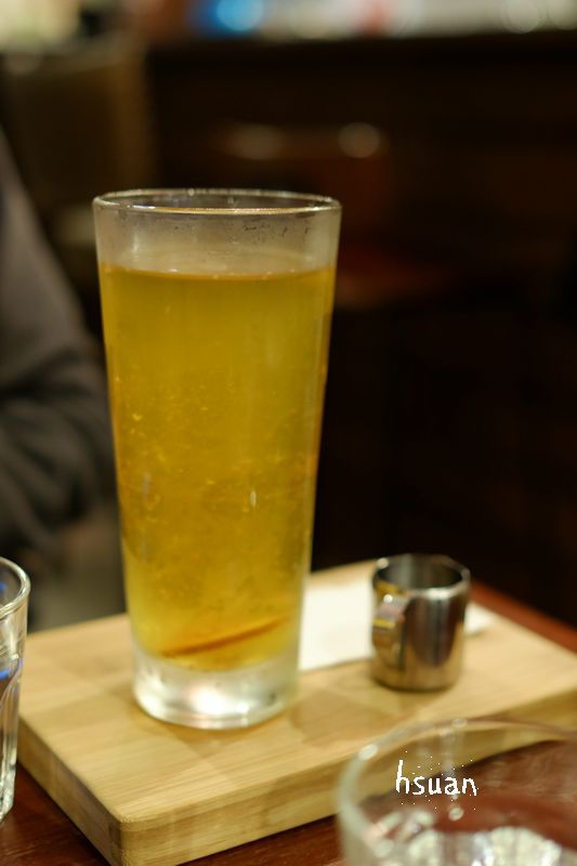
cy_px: 433
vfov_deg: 54.4
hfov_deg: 37.8
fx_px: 842
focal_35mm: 35
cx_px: 288
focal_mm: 23
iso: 640
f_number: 1.4
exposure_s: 1/15
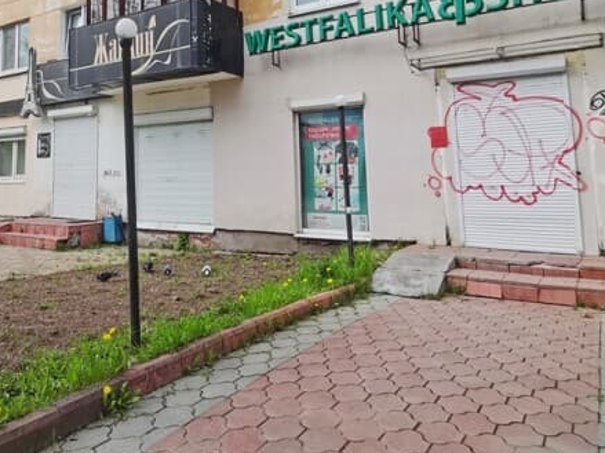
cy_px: 121
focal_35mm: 31
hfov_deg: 55.7
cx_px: 156
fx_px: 542
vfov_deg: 44.1
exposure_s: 1/748
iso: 50
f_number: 2.4
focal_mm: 1.78
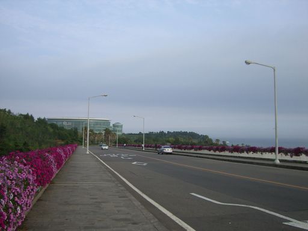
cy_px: 116
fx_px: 338
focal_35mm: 38
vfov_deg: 37.7
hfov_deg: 49.0
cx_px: 154
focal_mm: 6.2
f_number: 4.3
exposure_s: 1/400
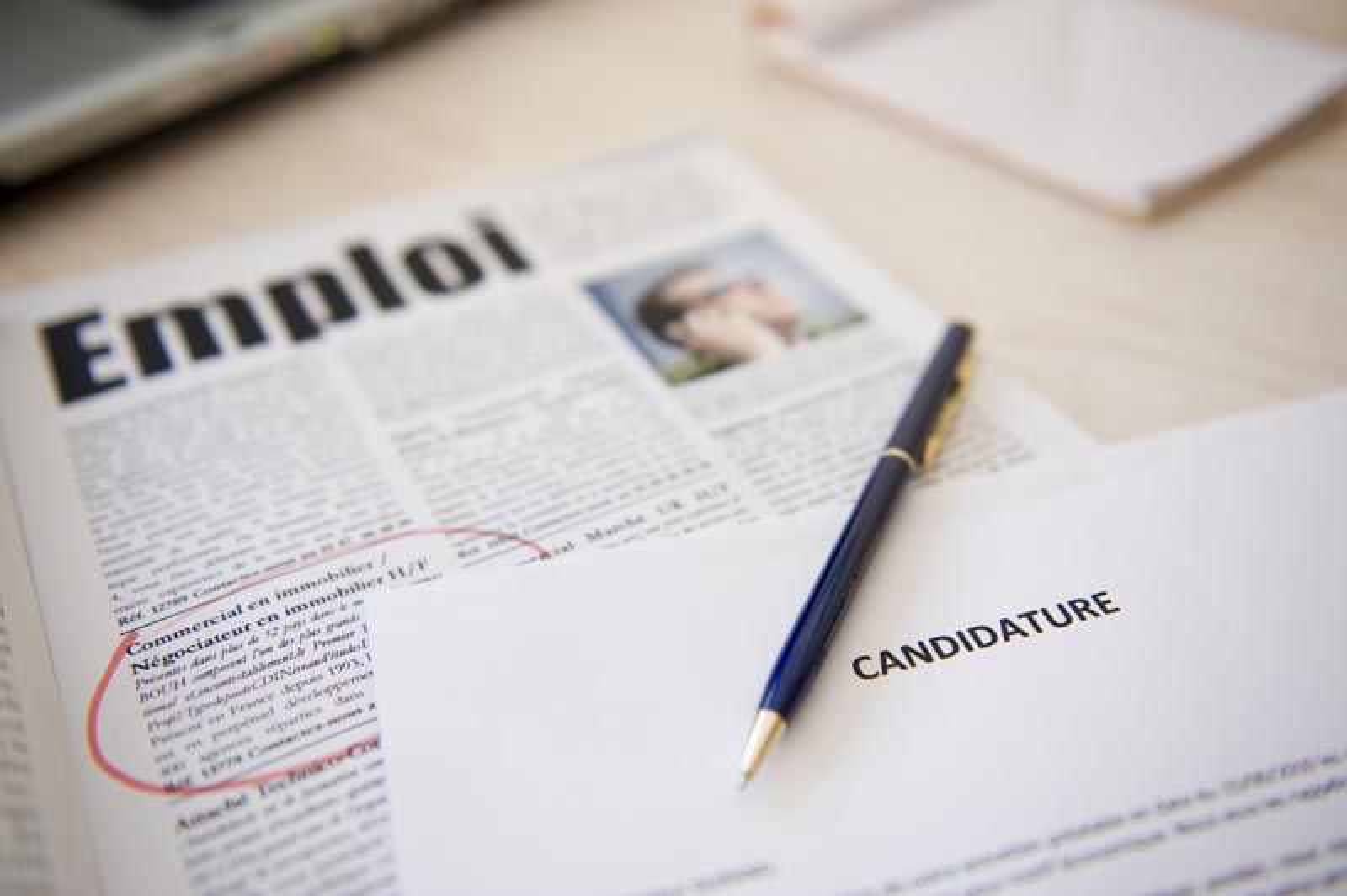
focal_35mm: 36
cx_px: 674
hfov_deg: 53.2
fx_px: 1346
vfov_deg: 36.8
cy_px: 448
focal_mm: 36
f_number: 2.8
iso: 320
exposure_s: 1/250
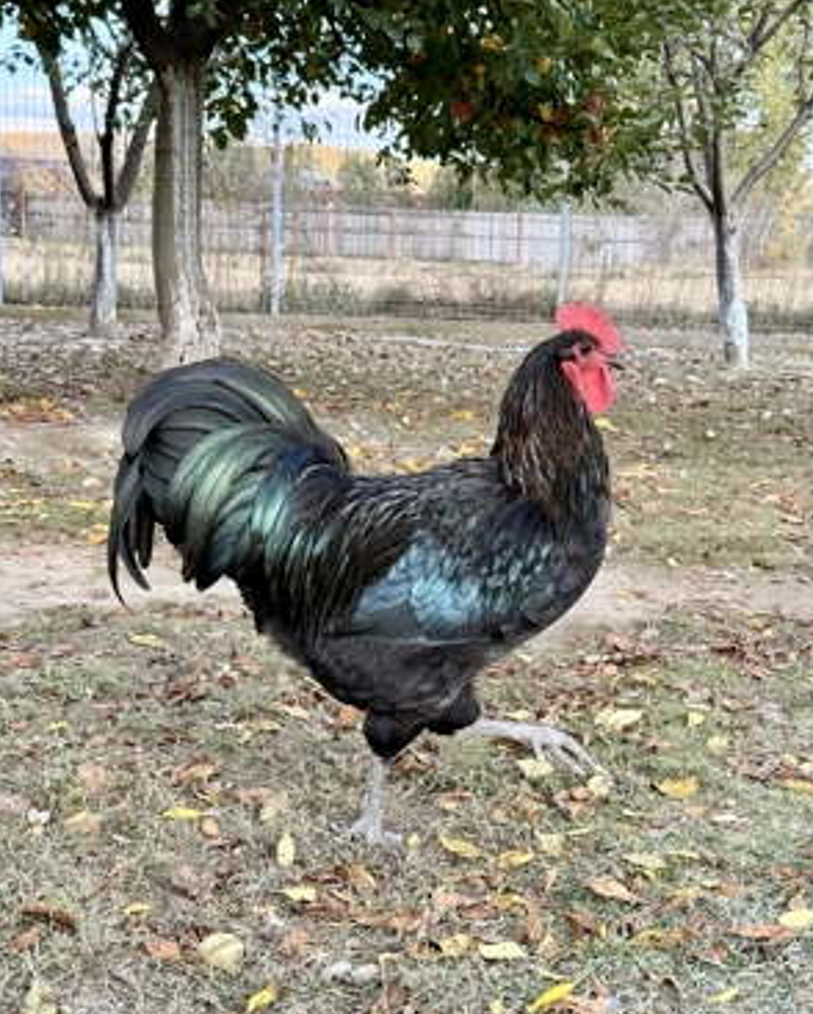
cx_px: 412
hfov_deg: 29.7
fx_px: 1533
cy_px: 544
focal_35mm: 51
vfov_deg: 36.6
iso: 80
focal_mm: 6.76
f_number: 1.78
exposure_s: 1/418
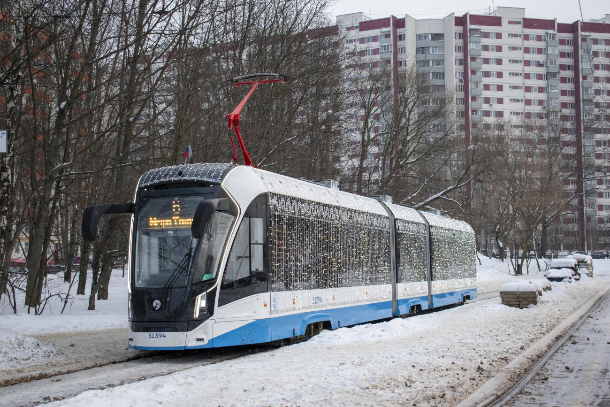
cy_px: 204
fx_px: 966
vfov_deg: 23.8
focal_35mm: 57
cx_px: 305
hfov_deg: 35.0
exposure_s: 1/250
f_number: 4.8
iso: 500
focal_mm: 38
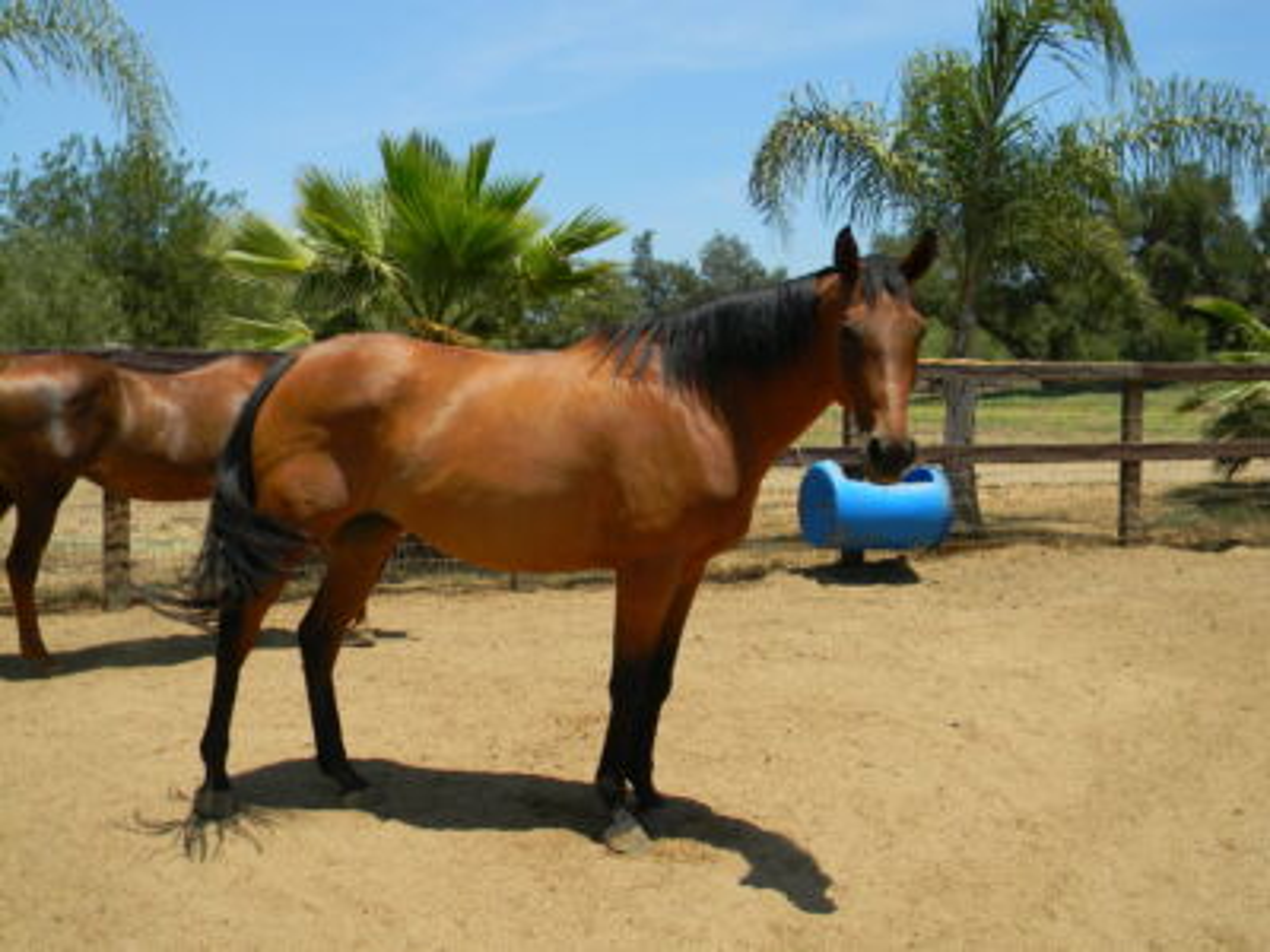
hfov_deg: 51.4
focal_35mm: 36
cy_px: 476
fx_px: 1321
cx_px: 635
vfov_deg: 39.7
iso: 80
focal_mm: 6.4
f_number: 3.7
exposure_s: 1/675
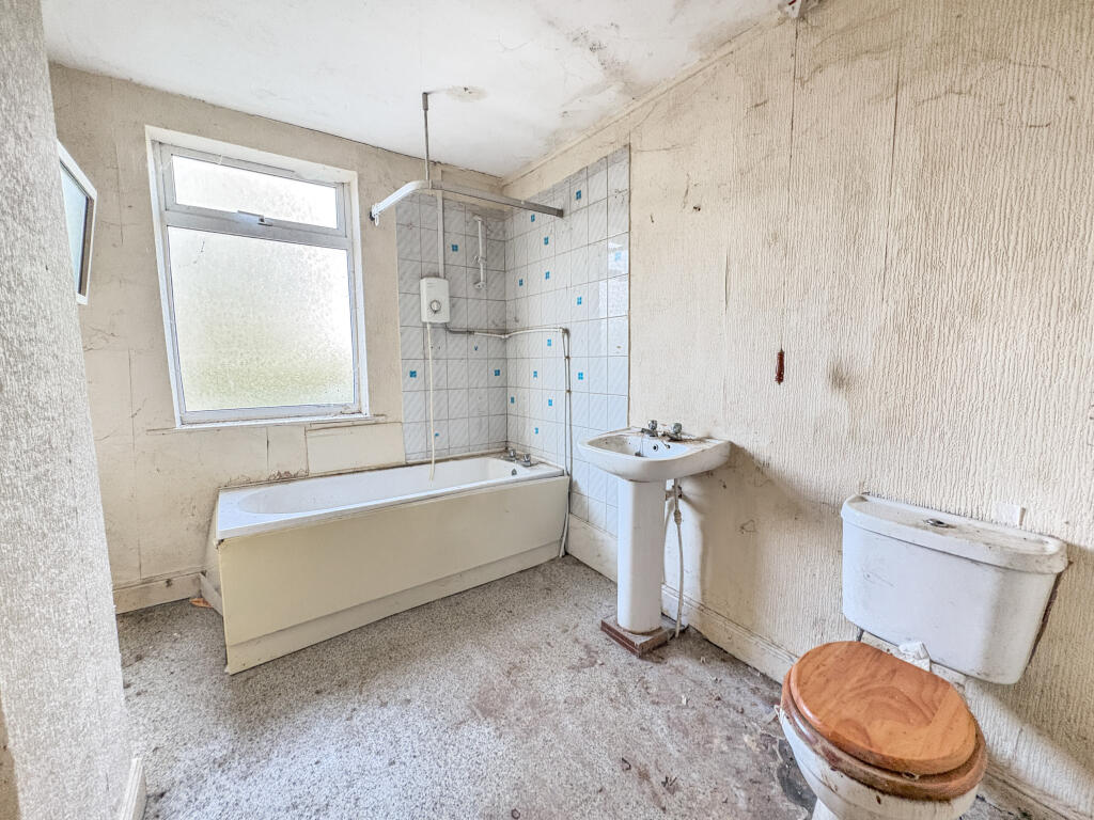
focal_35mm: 14
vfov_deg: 85.7
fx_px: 442
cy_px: 410
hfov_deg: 102.1
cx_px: 547
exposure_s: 1/60
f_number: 2.2
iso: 500
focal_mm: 2.22
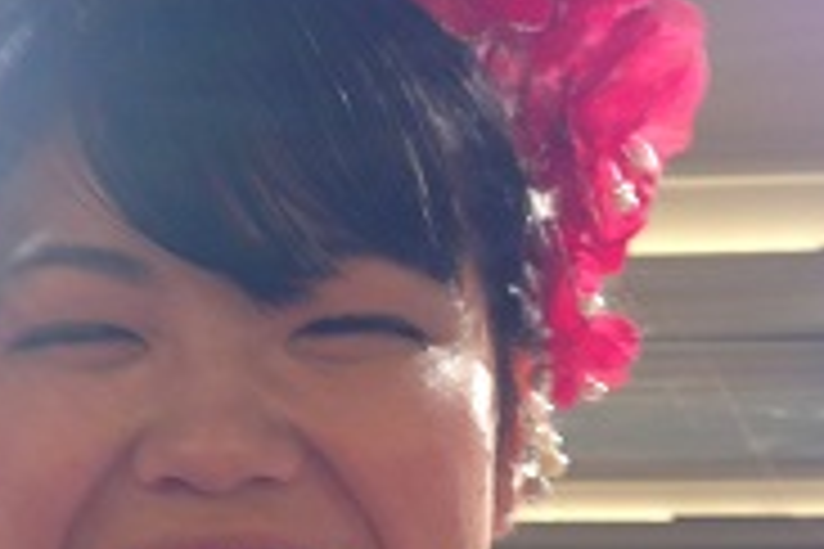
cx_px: 324
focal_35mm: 92
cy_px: 702
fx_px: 2106
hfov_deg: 22.1
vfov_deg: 14.3
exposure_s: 1/24
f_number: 2.4
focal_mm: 4.12
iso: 50
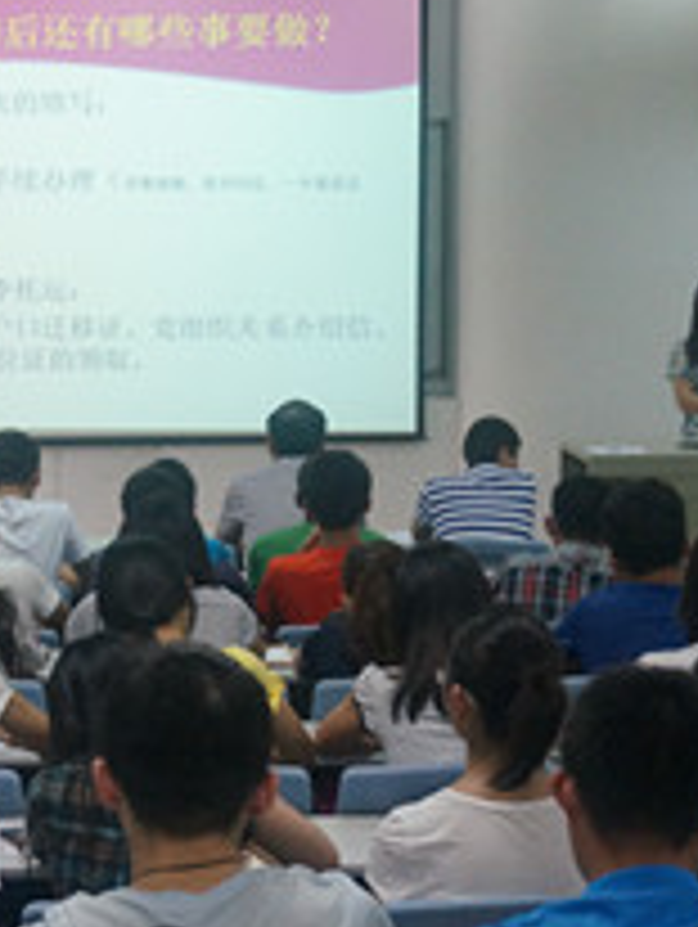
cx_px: 86
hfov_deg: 15.6
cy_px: 601
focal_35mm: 94
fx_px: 2526
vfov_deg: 20.7
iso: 1600
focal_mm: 27
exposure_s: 1/160
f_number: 4.5
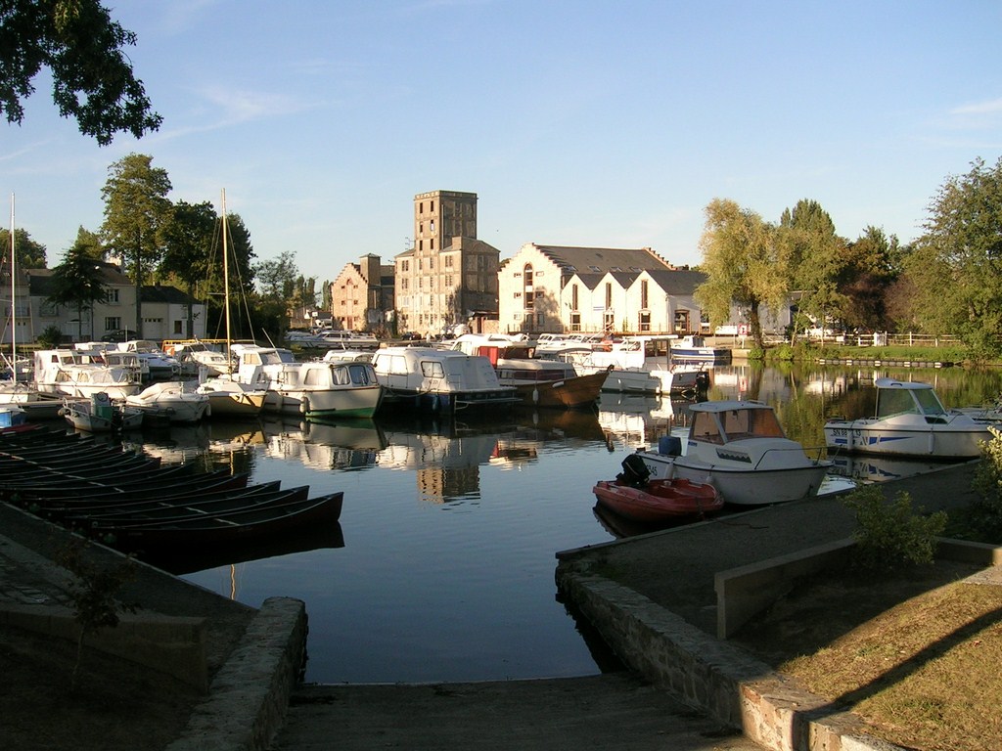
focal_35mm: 35
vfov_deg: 40.7
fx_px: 1013
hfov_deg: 52.6
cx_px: 501
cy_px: 376
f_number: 4.8
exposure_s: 1/250
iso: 50
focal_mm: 5.4
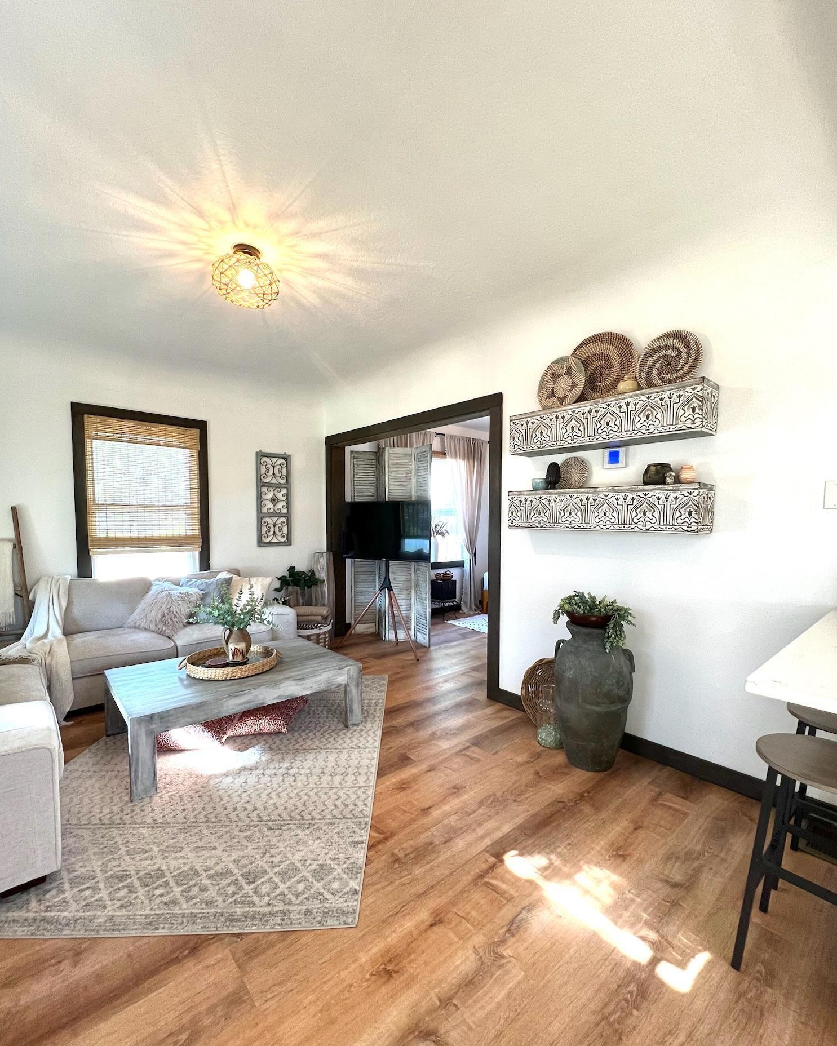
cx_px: 418
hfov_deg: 88.0
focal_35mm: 14
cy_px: 549
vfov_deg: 100.6
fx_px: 433
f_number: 1.8
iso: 160
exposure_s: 1/60
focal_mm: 1.57
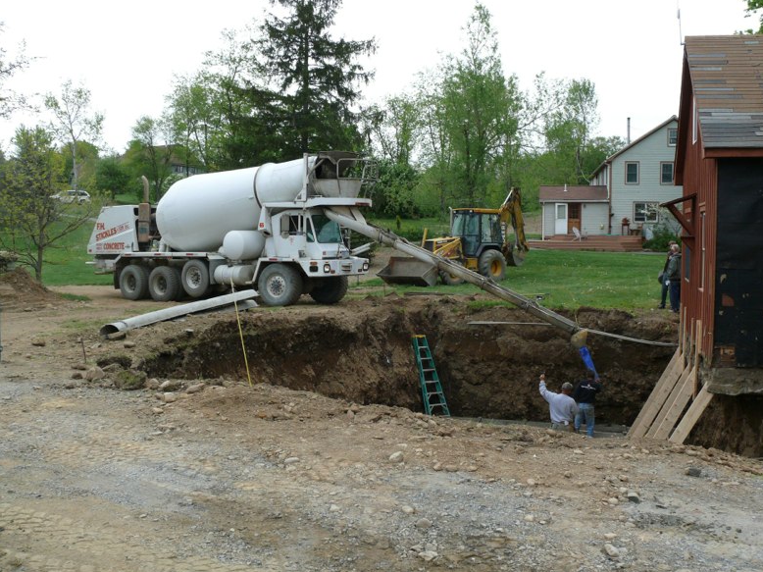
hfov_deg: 51.4
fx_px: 793
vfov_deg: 39.6
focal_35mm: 36
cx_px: 391
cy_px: 288
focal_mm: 7.4
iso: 100
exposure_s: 1/200
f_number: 4.5
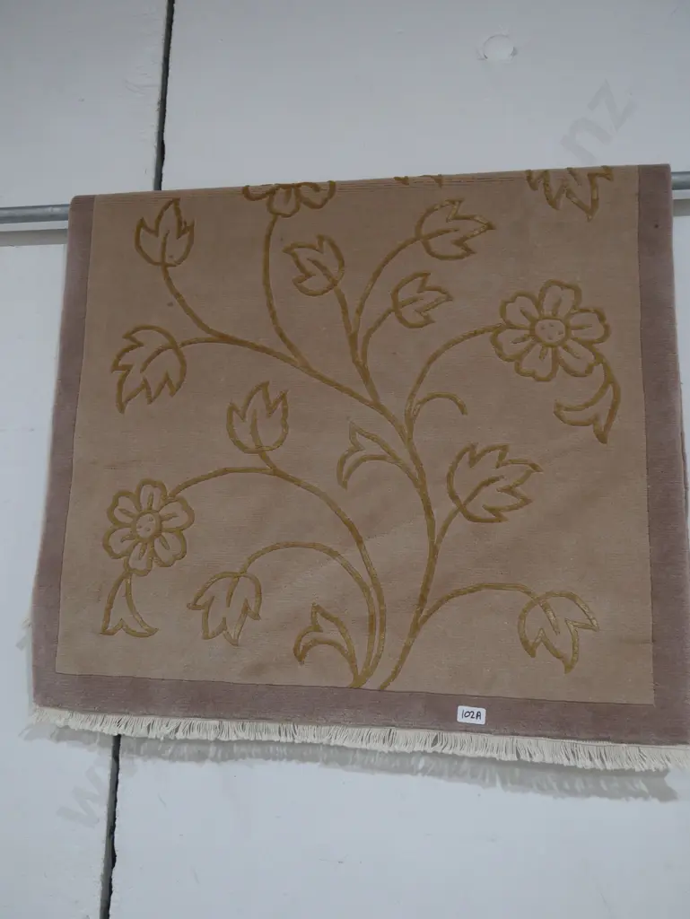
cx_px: 345
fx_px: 903
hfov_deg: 41.8
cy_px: 460
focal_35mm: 34
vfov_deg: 53.9
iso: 1000
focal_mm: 17
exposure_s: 1/60
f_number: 4
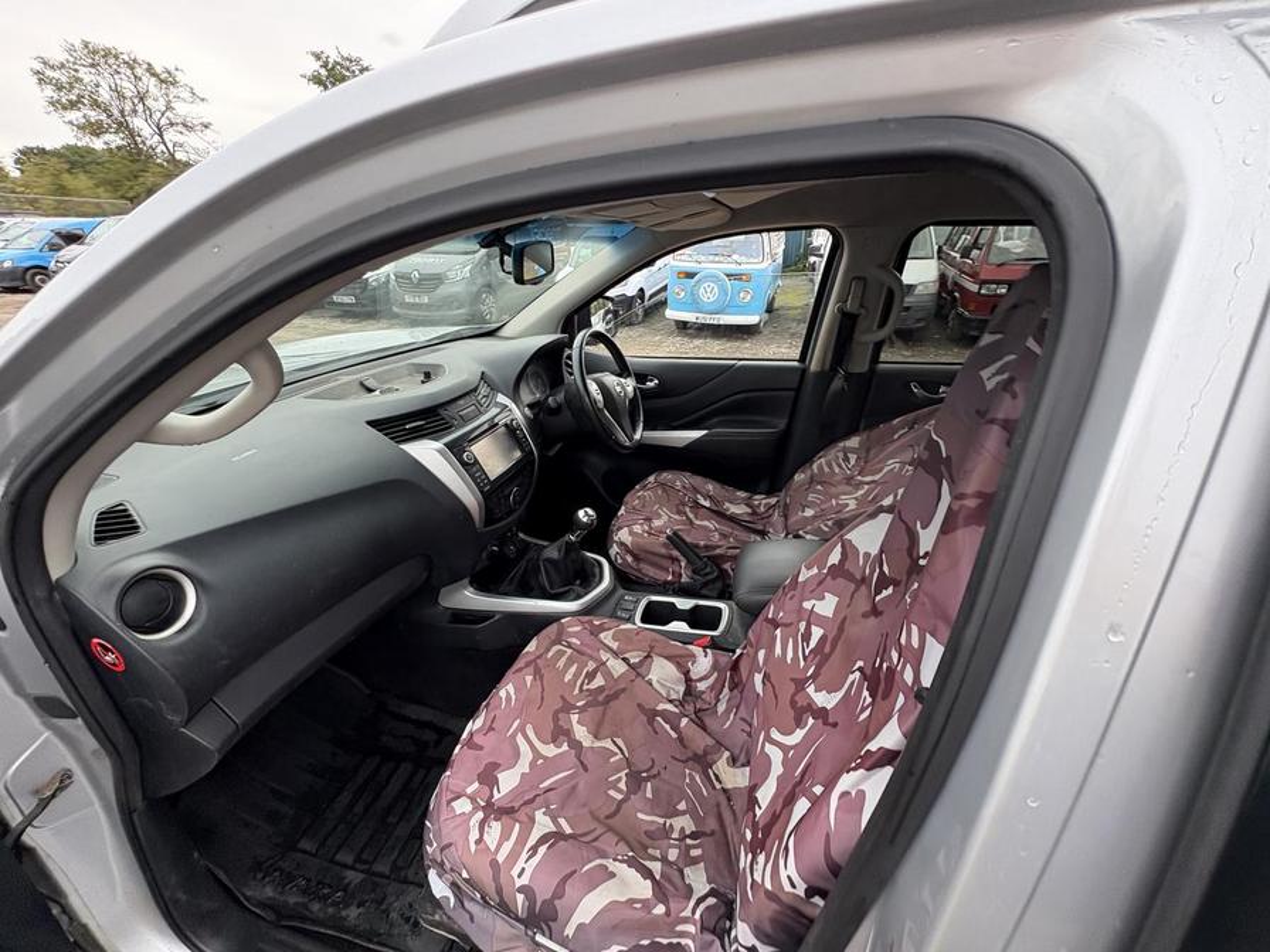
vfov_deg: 85.7
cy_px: 476
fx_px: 514
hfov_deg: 102.1
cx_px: 635
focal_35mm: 14
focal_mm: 2.22
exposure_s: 1/130
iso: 100
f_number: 2.2
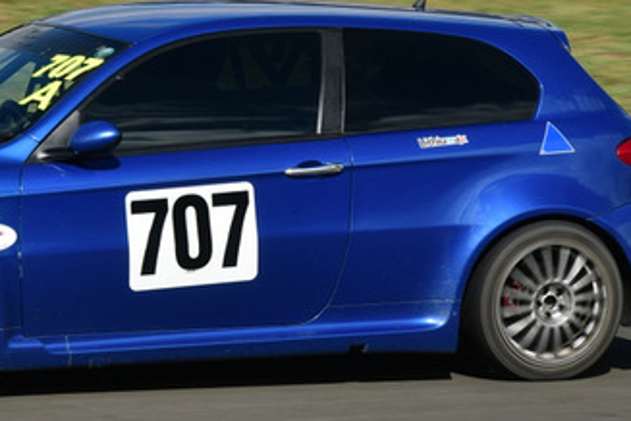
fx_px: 5153
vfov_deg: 4.7
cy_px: 108
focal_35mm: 294
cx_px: 191
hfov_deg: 7.0
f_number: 10
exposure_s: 1/400
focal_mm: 80
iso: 160
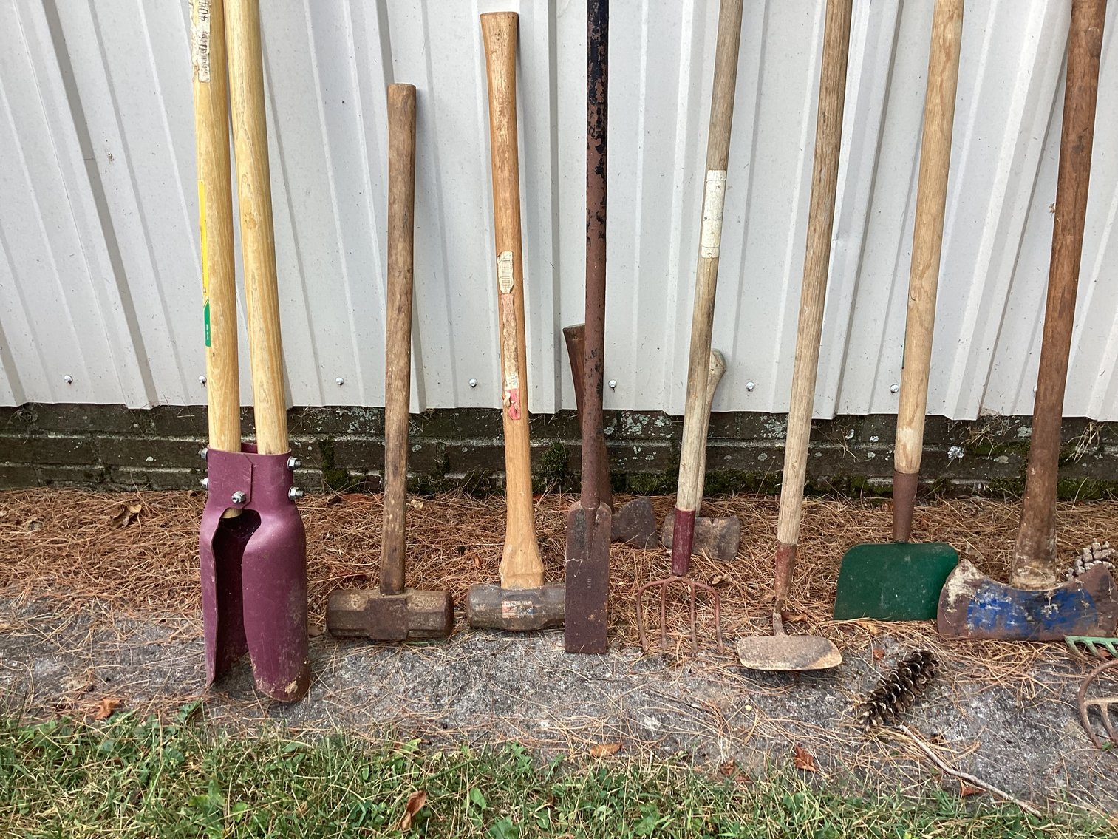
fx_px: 1001
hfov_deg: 58.3
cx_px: 559
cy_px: 420
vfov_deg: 45.4
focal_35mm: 31
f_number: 2.4
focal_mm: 3.3
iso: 32
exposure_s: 1/120
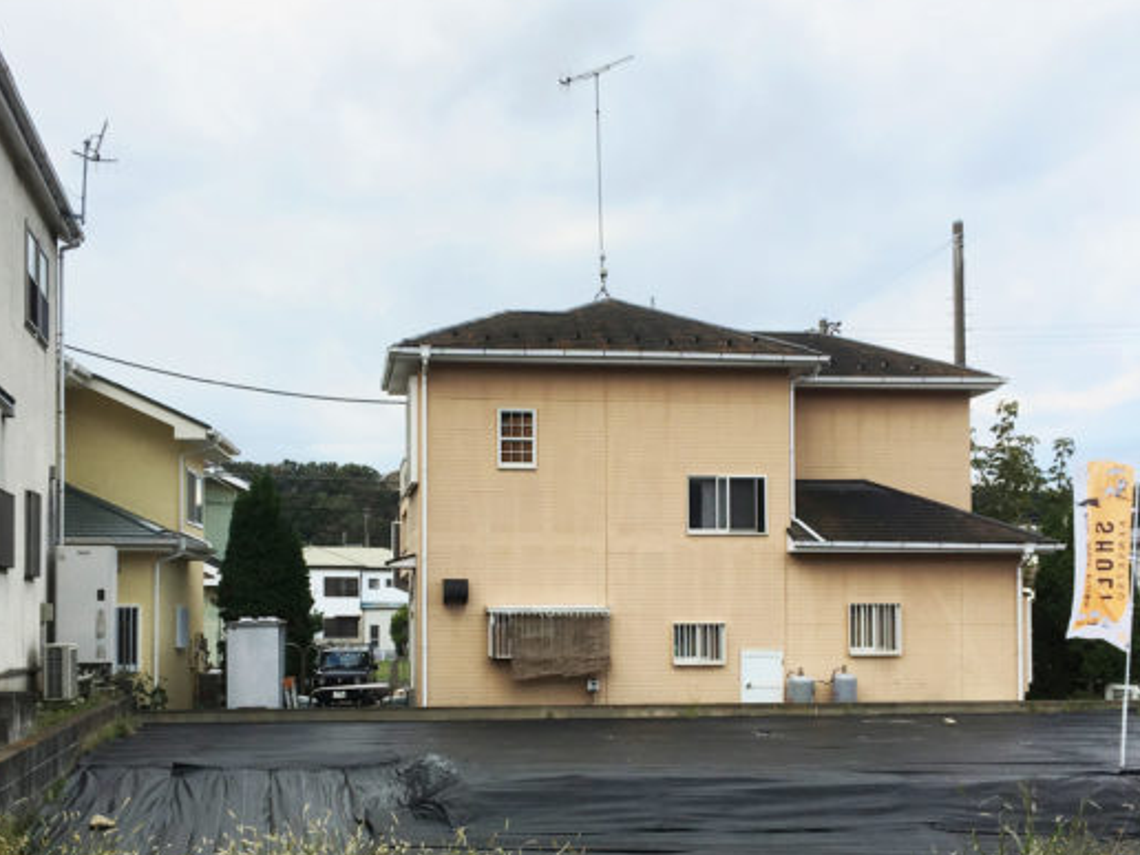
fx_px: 1482
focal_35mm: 45
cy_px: 577
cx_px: 539
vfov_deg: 31.9
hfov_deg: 42.1
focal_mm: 4.15
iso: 25
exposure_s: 1/855
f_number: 2.2
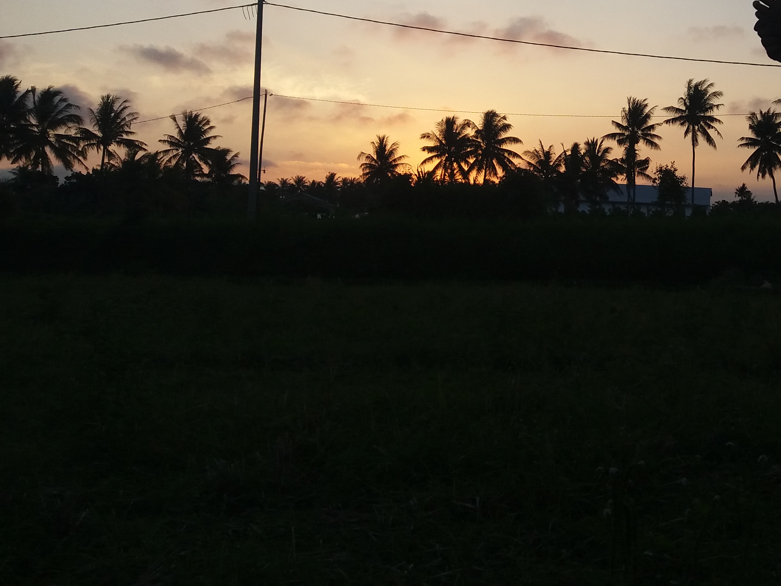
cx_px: 622
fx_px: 1105
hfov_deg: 37.5
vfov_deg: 29.4
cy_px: 185
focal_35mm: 49
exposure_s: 1/1052
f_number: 1.9
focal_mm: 3.7
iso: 64
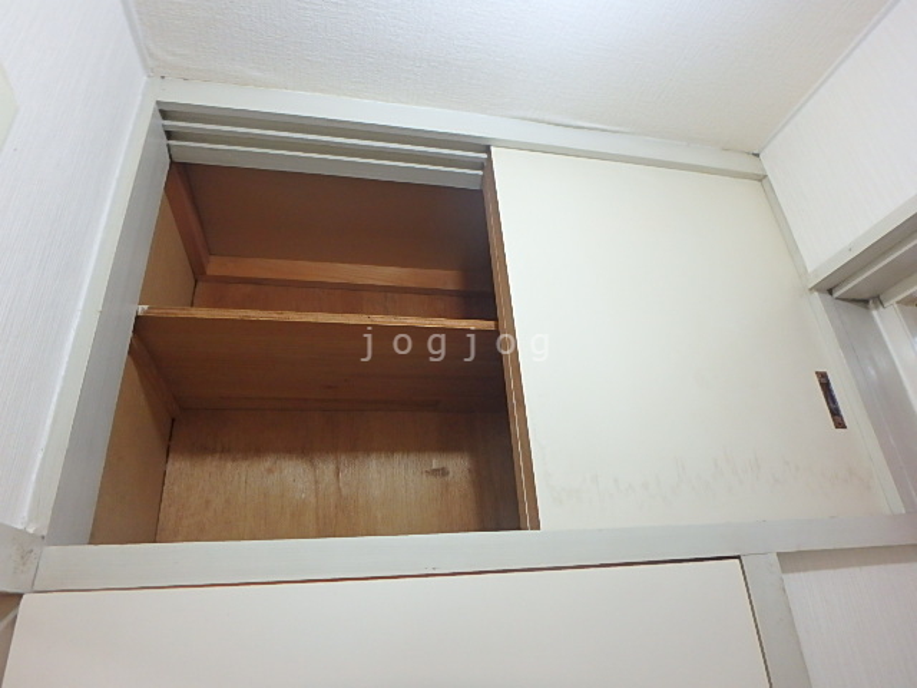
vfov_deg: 63.4
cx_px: 458
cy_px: 344
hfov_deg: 79.0
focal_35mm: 21
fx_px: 556
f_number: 3.5
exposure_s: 1/30
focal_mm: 3.7
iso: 250
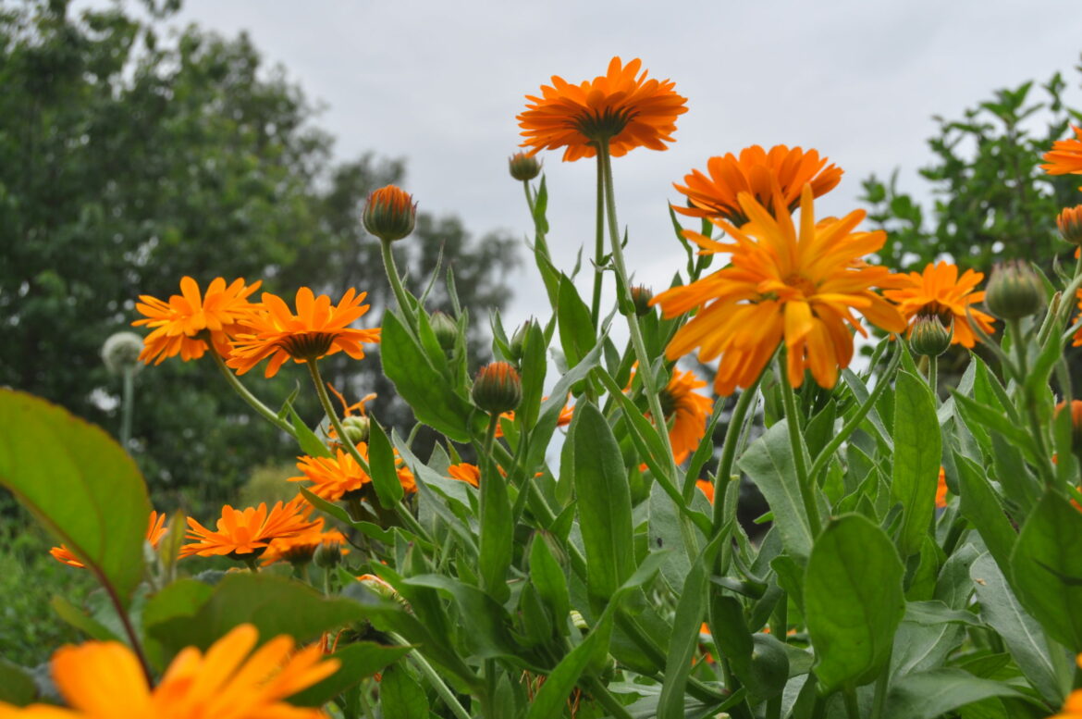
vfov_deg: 28.9
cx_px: 541
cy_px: 360
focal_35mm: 46
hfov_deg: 42.4
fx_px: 1396
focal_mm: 31
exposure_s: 1/320
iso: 200
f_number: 9
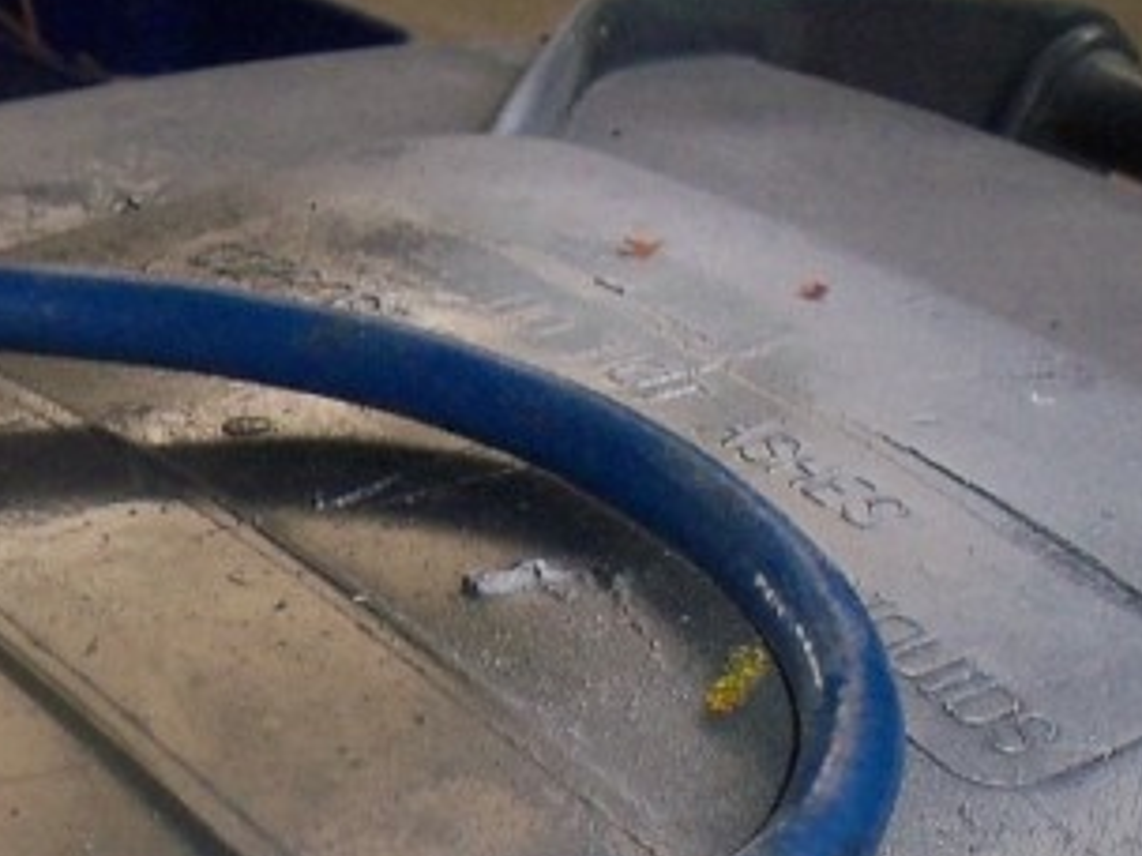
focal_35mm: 128
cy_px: 1216
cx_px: 154
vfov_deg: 11.2
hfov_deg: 15.3
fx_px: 4223
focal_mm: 6.3
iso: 200
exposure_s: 1/60
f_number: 3.5
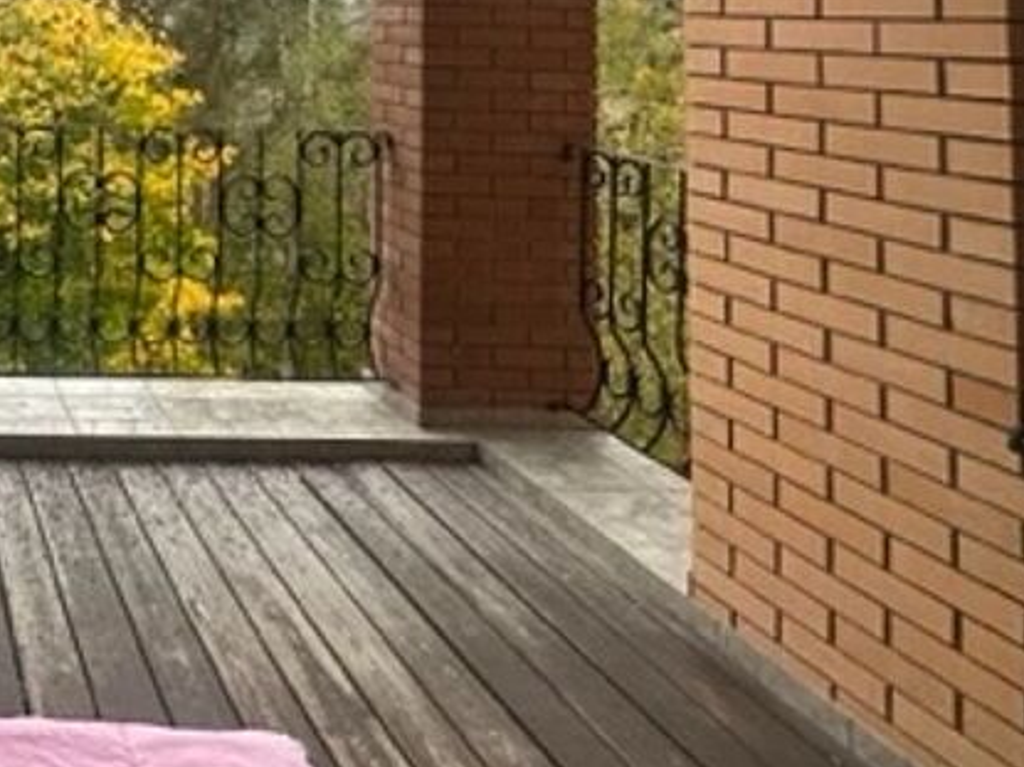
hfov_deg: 41.5
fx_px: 1065
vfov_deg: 34.7
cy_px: -54
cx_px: -90
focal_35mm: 36
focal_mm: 2.22
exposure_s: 1/169
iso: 40
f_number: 2.2
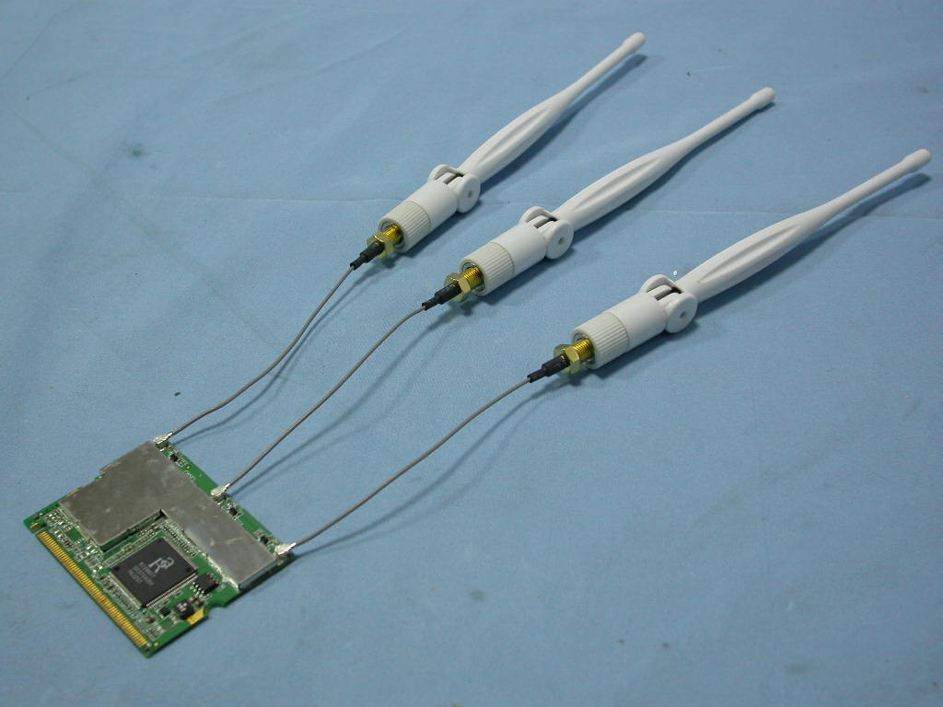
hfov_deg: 38.9
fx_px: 1335
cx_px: 472
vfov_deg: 29.7
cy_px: 354
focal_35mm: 49
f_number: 2.8
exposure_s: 1/14.9
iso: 100
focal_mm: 10.2
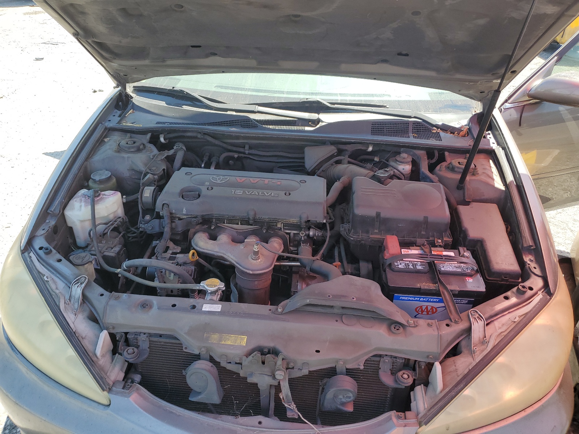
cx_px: 290
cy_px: 217
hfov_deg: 67.3
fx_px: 435
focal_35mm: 26
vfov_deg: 53.1
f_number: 1.5
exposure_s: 1/625
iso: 50
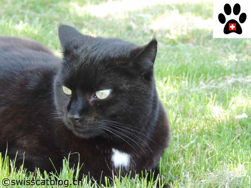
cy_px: 94
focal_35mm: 170
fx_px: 1233
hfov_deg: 11.6
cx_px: 126
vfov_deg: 8.7
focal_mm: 30.3
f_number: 4.5
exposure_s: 1/200
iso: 640
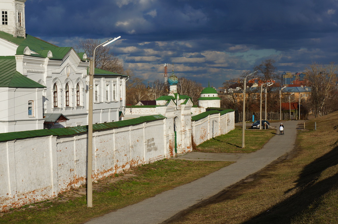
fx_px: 773
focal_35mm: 82
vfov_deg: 16.5
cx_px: 169
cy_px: 112
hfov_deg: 24.7
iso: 100
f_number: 9
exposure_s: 1/400
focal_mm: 55
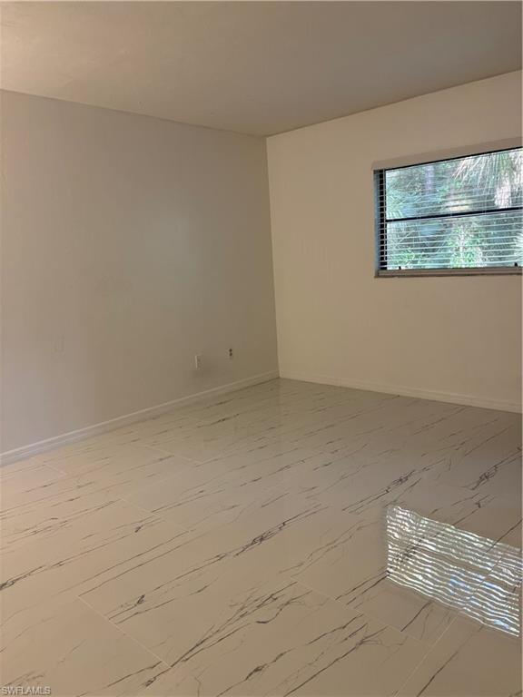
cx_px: 262
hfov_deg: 53.1
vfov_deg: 67.3
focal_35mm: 26
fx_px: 524
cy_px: 348
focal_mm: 5.96
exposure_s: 1/60
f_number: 1.6
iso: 100
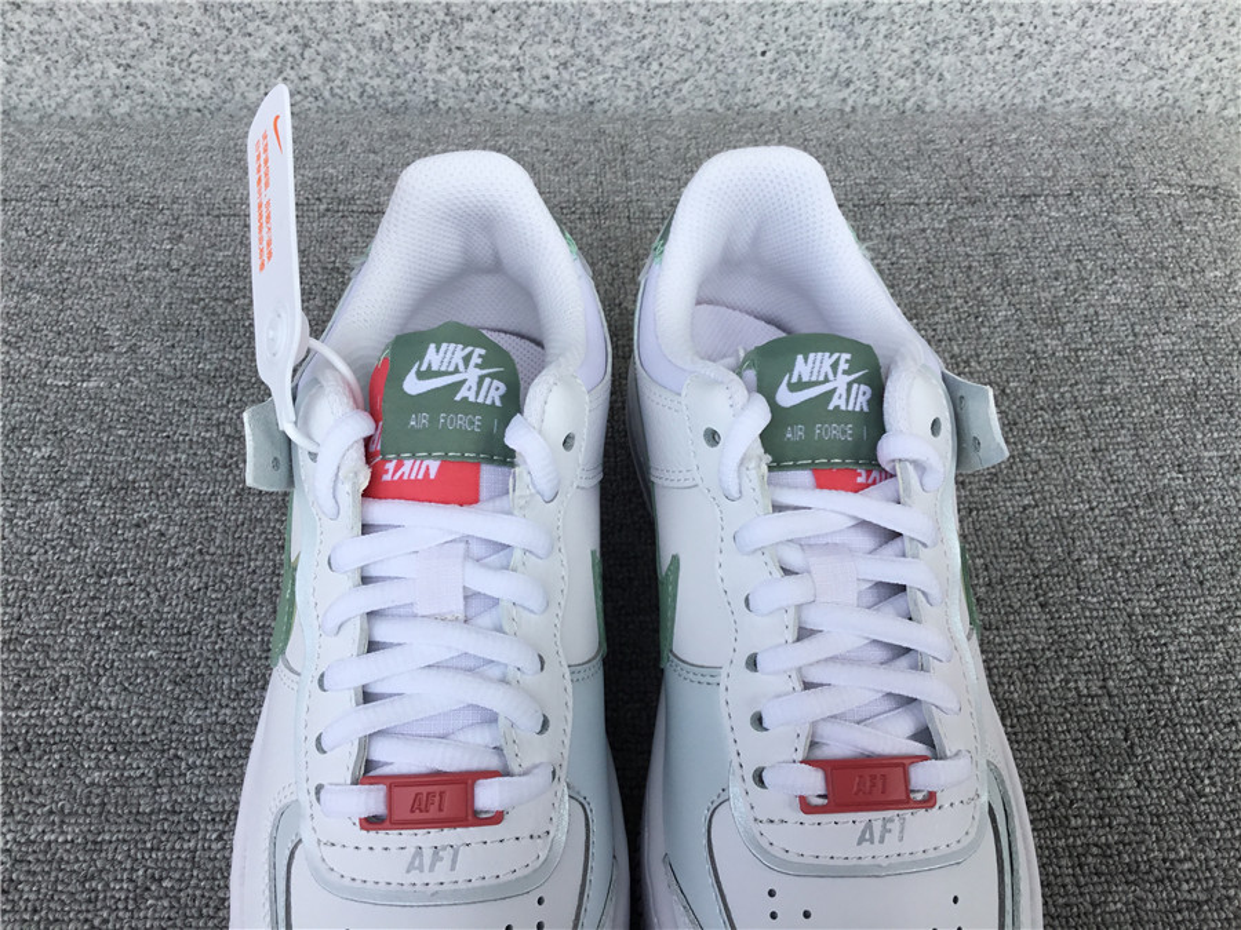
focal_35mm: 31
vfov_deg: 45.4
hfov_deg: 58.4
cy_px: 465
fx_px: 1111
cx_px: 620
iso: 25
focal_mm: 3.3
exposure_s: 1/657
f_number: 2.4
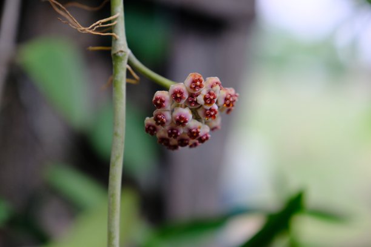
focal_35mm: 83
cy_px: 124
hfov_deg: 24.5
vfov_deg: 16.5
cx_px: 186
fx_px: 855
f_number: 2.8
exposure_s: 1/500
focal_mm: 55
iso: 800
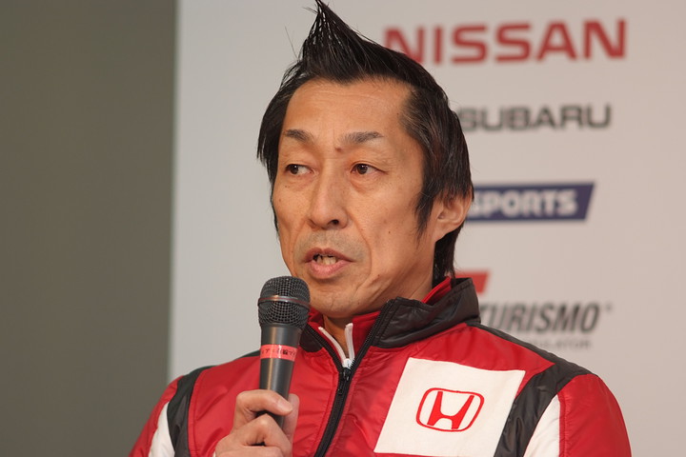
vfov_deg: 5.1
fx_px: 5145
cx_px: 343
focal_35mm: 270
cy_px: 228
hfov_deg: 7.6
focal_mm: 180
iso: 400
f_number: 2.8
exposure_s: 1/125
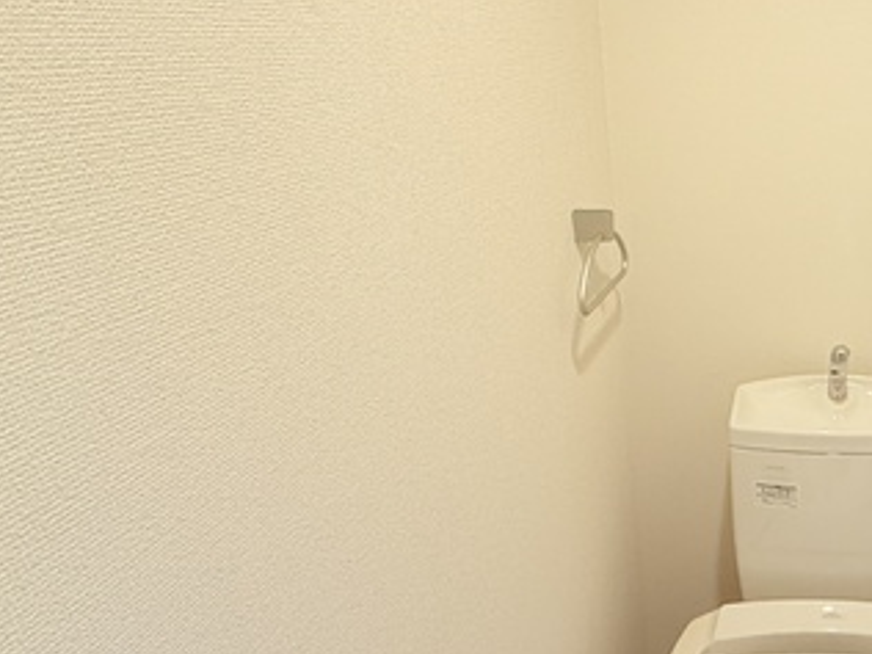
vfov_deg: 45.4
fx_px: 781
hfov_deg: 50.1
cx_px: 822
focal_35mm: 31
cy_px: 349
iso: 250
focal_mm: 2.22
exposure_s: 1/120
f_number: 2.2
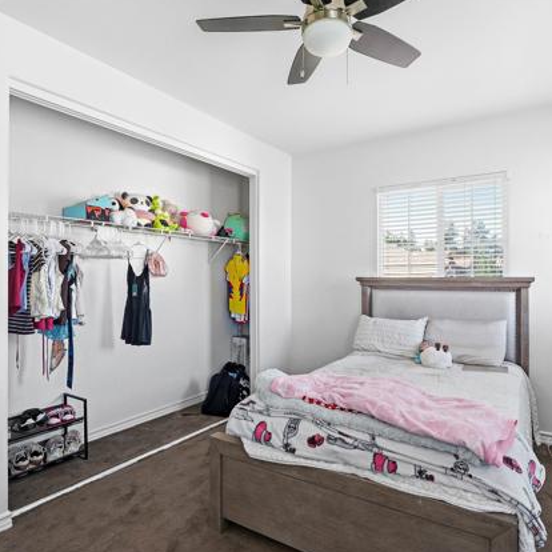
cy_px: 278
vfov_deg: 72.1
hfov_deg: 71.8
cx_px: 315
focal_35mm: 21
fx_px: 379
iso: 320
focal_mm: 16
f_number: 5.6
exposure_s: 1/15
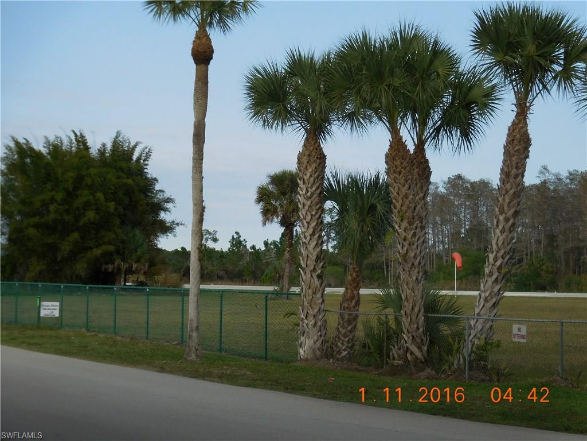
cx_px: 294
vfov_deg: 13.1
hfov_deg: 17.4
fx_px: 1916
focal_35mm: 113
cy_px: 220
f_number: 5.1
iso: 125
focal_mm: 20.4
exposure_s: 1/500
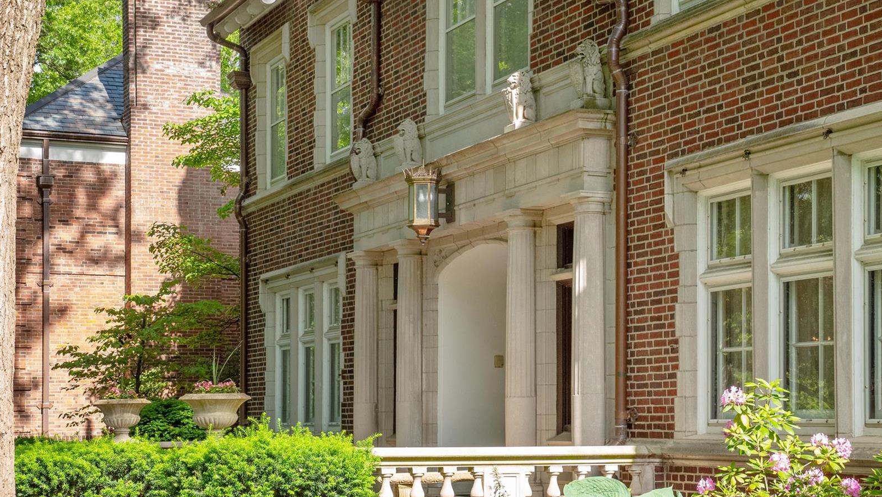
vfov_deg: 17.2
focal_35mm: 70
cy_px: 244
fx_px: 1637
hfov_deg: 30.2
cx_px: 444
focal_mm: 33
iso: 400
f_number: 8
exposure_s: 1/200
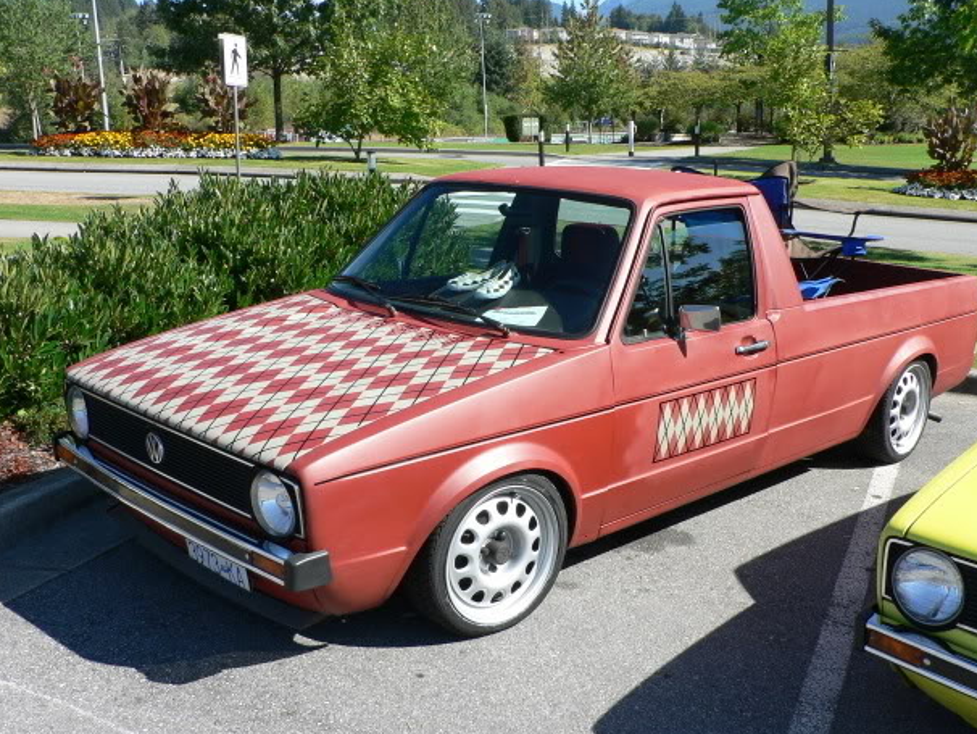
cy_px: 379
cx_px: 506
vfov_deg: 37.7
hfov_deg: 48.9
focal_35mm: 38
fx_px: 1073
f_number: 4
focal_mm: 6
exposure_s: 1/320
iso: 80
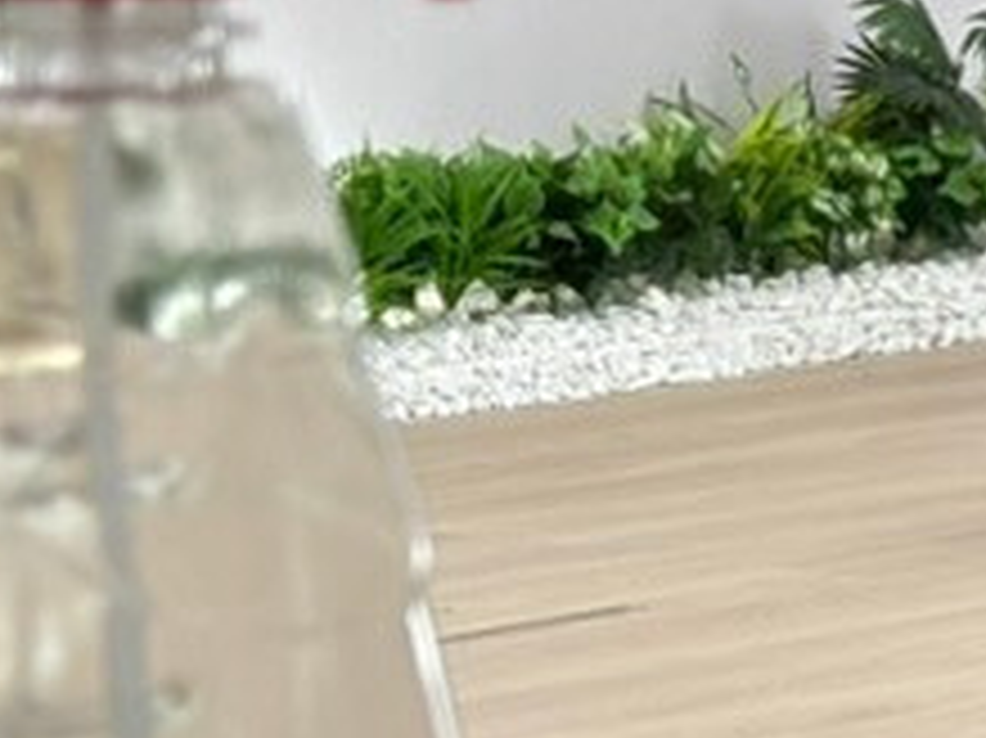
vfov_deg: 6.1
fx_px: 6918
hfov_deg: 7.7
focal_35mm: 243
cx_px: 2247
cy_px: -256
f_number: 1.6
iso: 160
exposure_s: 1/100
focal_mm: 5.96
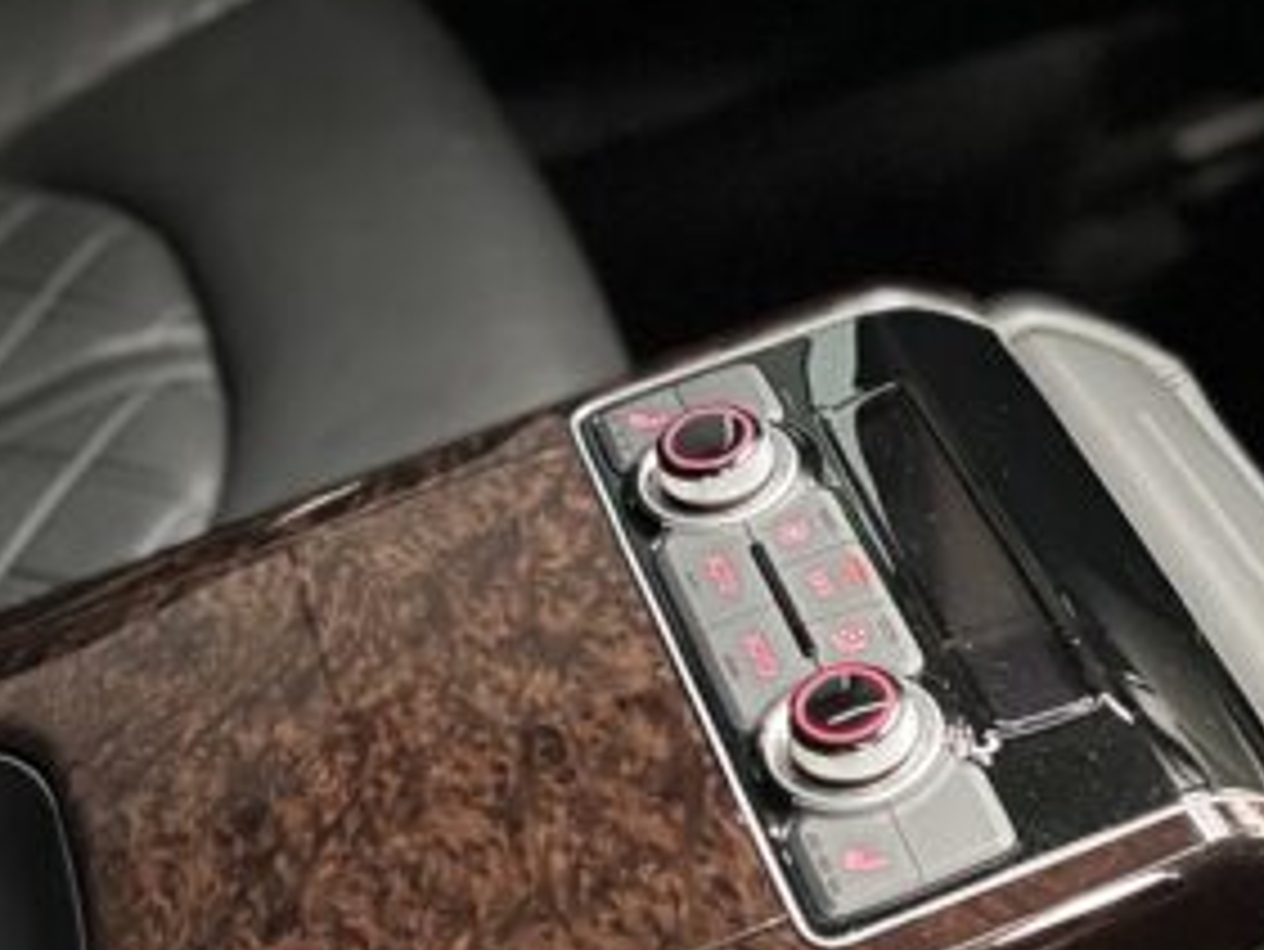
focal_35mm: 74
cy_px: 635
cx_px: 900
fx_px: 2703
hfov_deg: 26.1
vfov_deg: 19.8
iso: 1000
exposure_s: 1/19
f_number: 1.5
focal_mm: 5.7
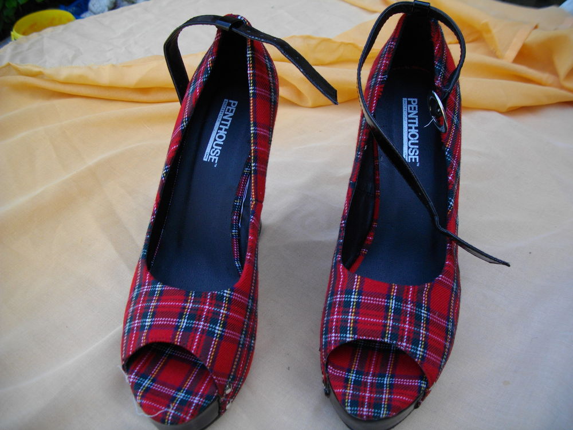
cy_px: 215
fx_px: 513
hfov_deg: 58.4
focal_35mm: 31
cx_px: 286
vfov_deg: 45.4
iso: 100
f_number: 2.9
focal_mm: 5.7
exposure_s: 1/200
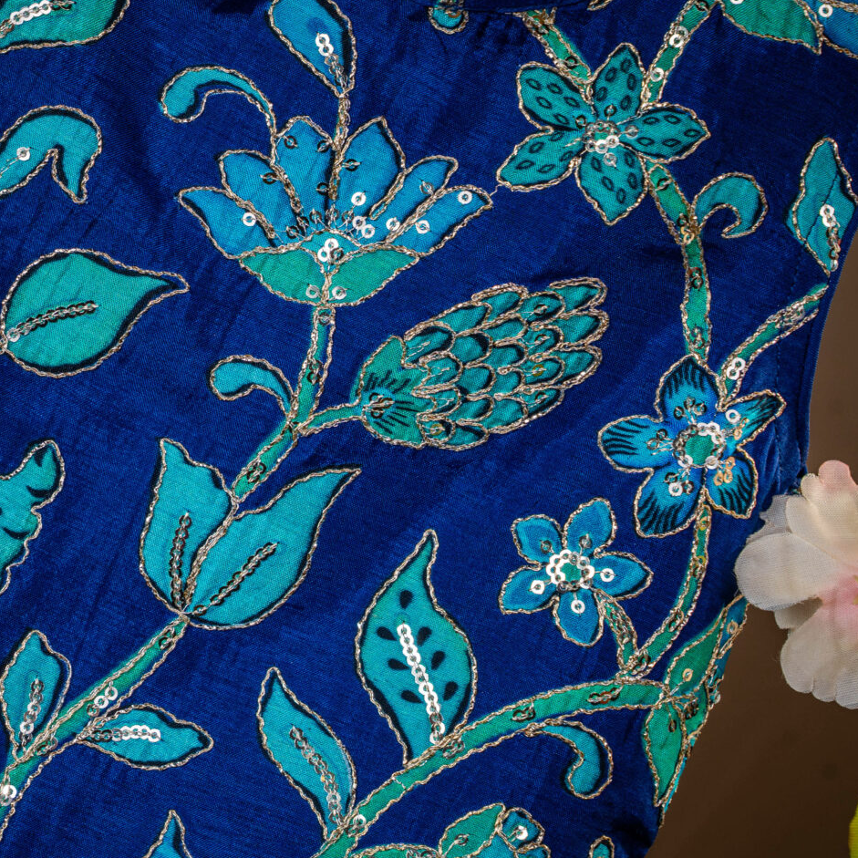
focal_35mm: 182
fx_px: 5104
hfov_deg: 9.5
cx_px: 16
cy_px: 391
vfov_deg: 9.6
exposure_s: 1/125
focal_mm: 105
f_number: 9
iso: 50
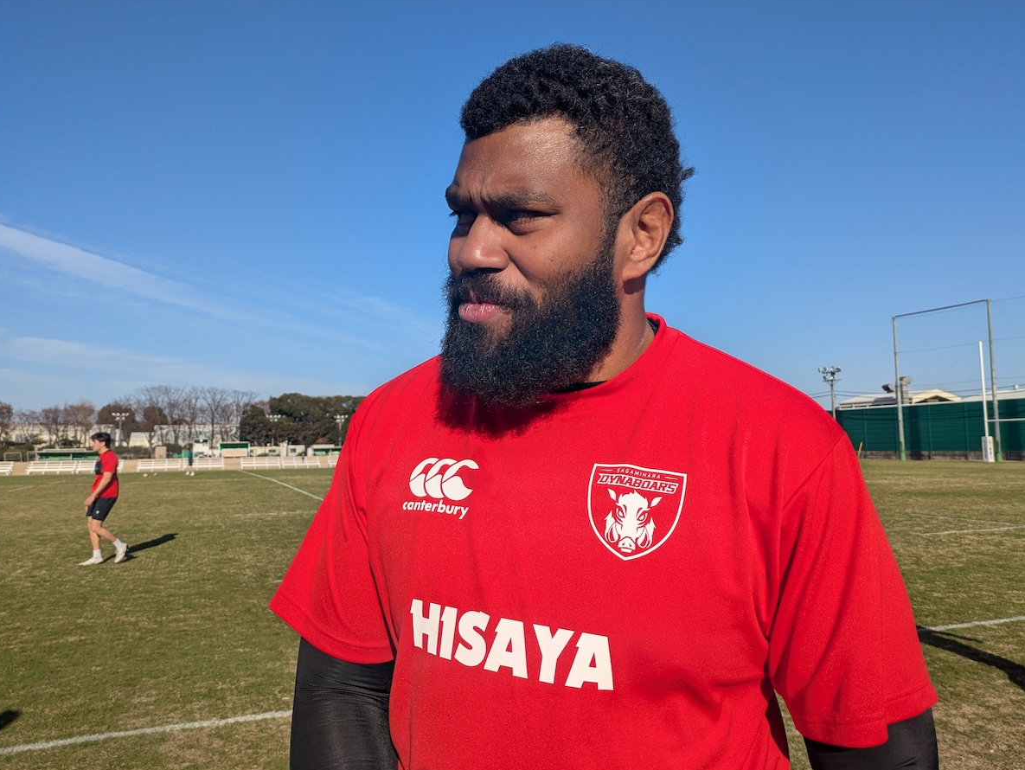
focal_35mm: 27
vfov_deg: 51.4
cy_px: 368
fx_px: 800
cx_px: 501
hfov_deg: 65.3
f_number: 1.89
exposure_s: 1/3226
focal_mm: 5.43
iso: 39
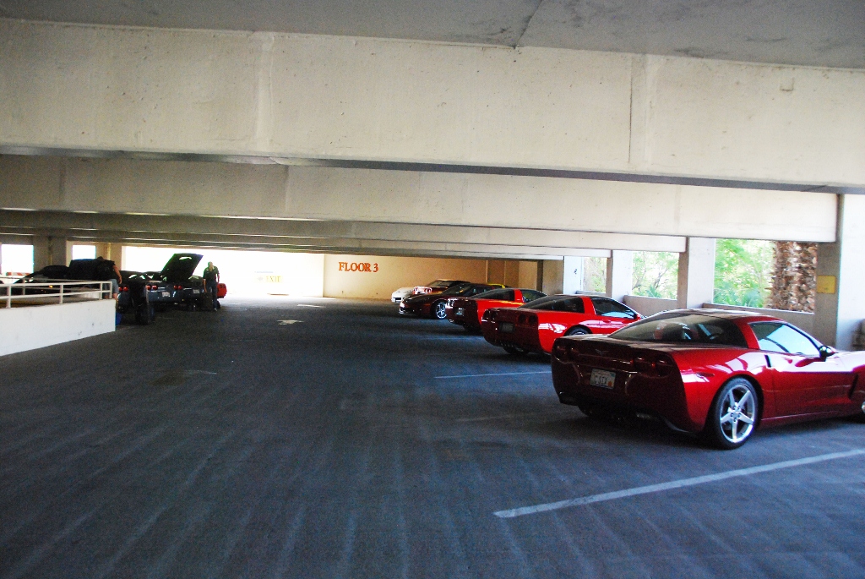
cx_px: 432
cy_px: 290
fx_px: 722
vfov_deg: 43.7
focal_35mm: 30
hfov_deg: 61.9
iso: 1600
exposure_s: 1/320
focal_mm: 20
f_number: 3.8
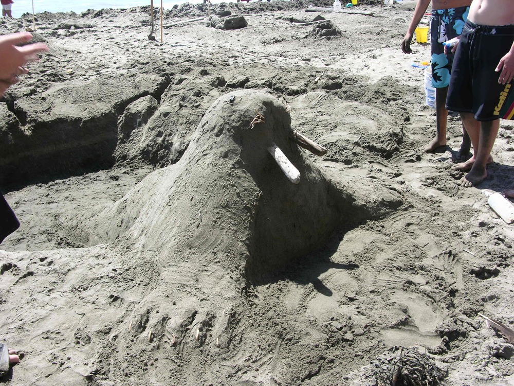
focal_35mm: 35
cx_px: 257
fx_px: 520
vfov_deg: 40.7
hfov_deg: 52.6
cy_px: 193
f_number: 7.1
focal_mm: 8.9
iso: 50
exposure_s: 1/90.4
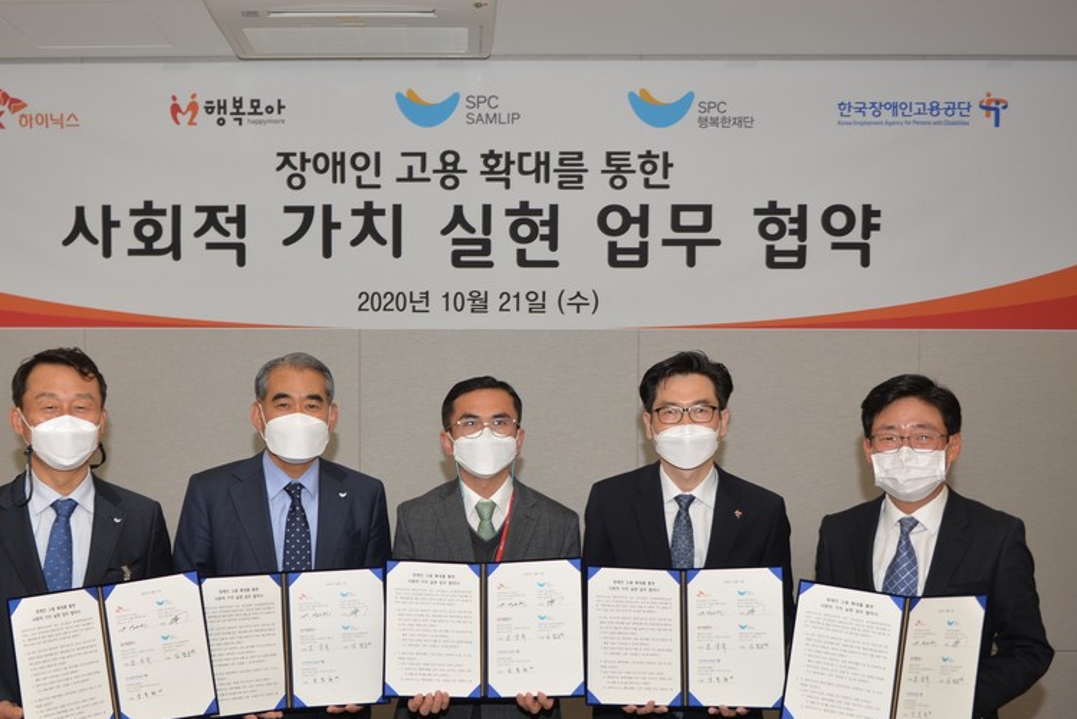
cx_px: 437
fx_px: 1227
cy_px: 454
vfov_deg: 32.5
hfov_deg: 47.2
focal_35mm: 41
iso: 100
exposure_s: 1/60
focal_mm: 32
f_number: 2.8
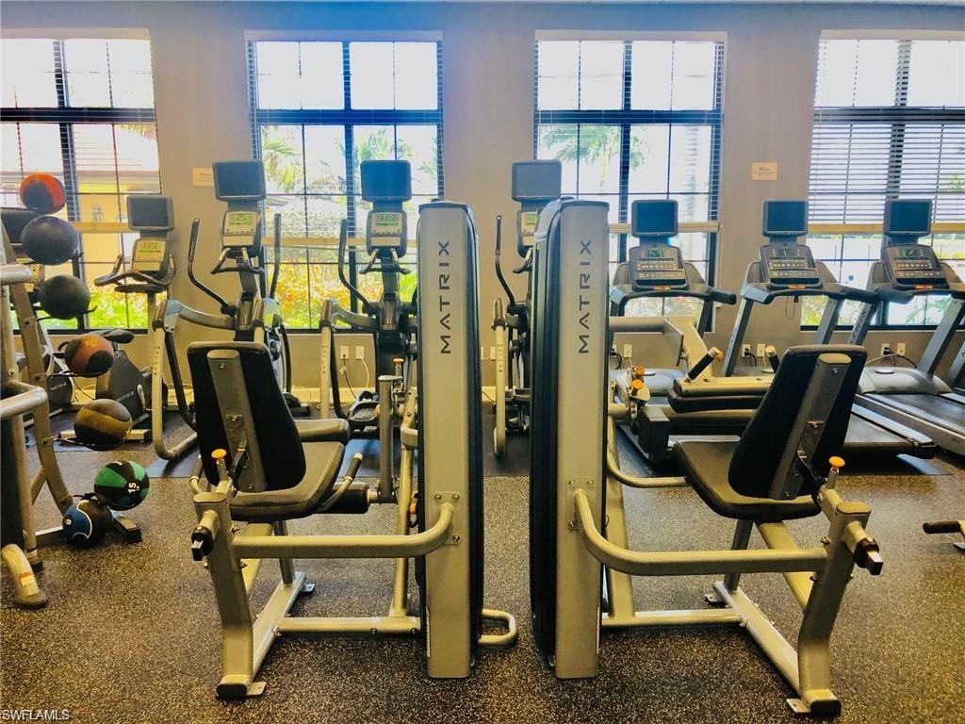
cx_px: 482
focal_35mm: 28
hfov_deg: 63.4
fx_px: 781
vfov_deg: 49.7
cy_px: 362
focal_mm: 3.99
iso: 40
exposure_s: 1/30
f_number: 1.8
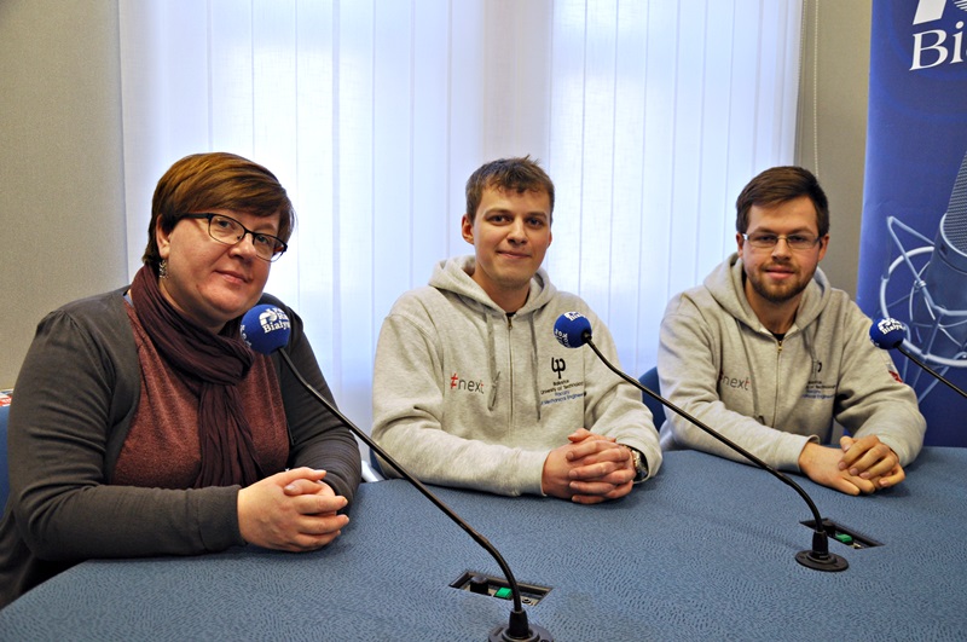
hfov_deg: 59.6
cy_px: 321
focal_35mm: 32
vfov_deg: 41.6
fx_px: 845
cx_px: 484
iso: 500
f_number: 4
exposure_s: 1/60
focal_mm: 21
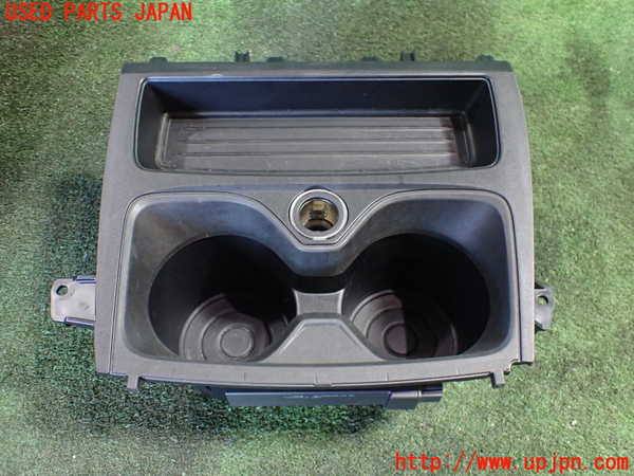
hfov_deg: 60.0
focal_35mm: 30
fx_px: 549
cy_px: 238
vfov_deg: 46.8
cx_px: 317
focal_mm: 5.4
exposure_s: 1/40
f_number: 2.3
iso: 800
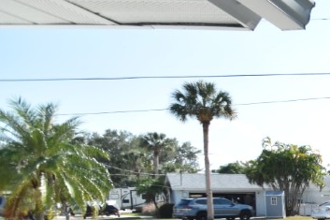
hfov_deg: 25.7
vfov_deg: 26.2
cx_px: 531
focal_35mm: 49
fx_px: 449
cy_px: 215
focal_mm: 10
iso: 800
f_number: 3.5
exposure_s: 1/4000
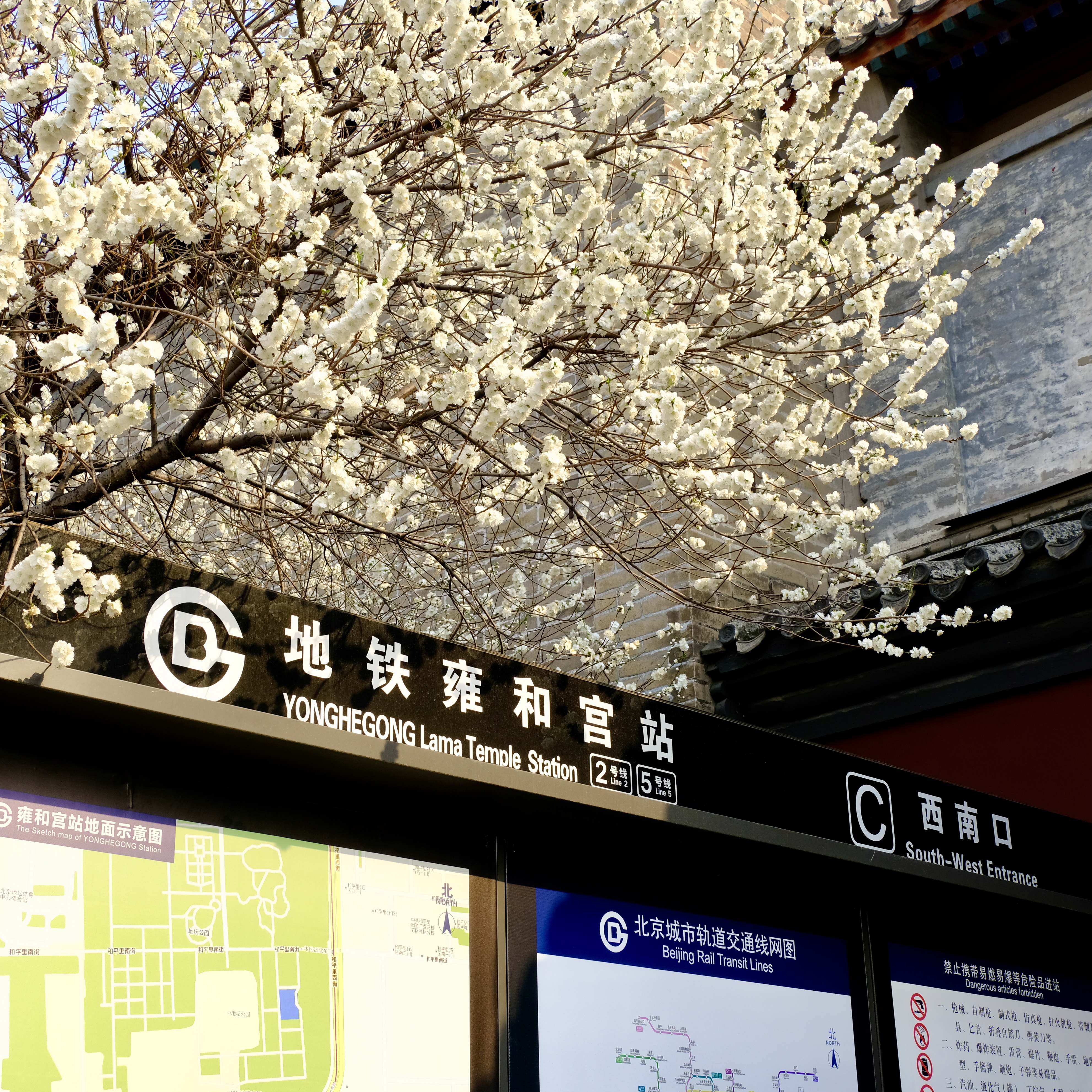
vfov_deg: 34.7
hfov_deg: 34.6
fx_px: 1749
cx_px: 492
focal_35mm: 49
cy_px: 547
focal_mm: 25.4
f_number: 8
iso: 400
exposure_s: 1/250
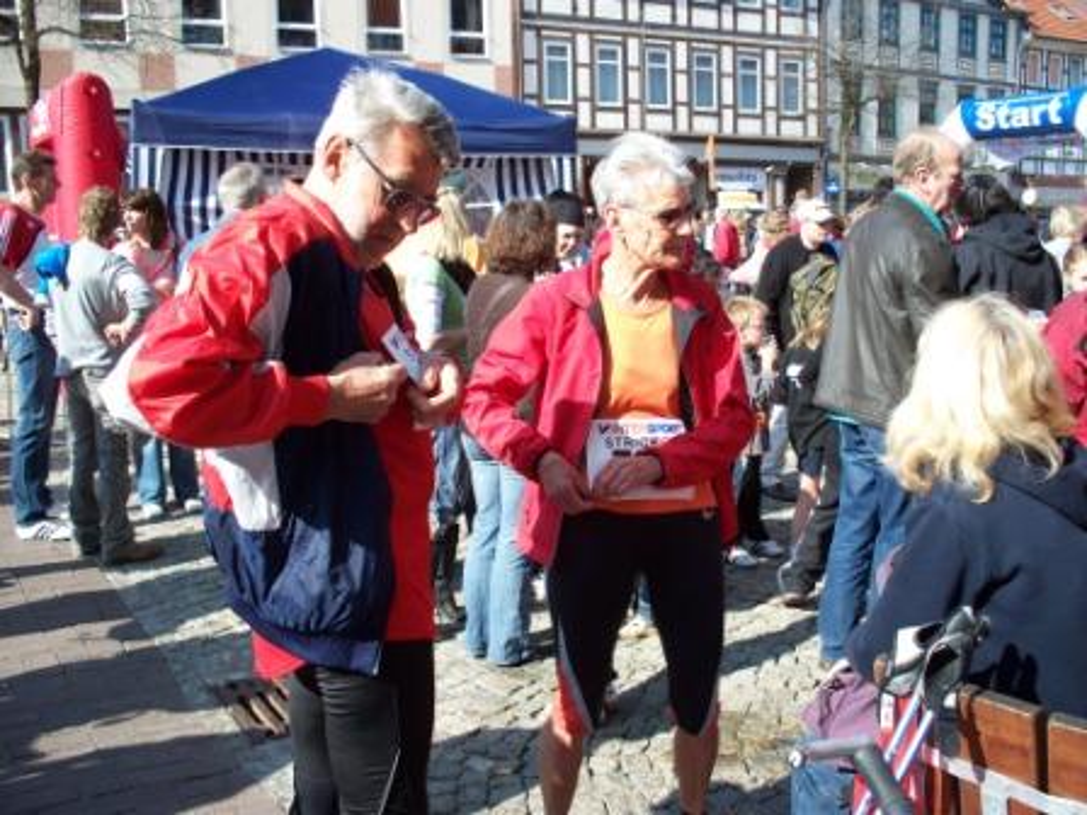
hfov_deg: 51.4
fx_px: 1130
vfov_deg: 39.7
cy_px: 408
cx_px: 544
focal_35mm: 36
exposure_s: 1/400
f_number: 2.8
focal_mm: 7.54
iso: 64
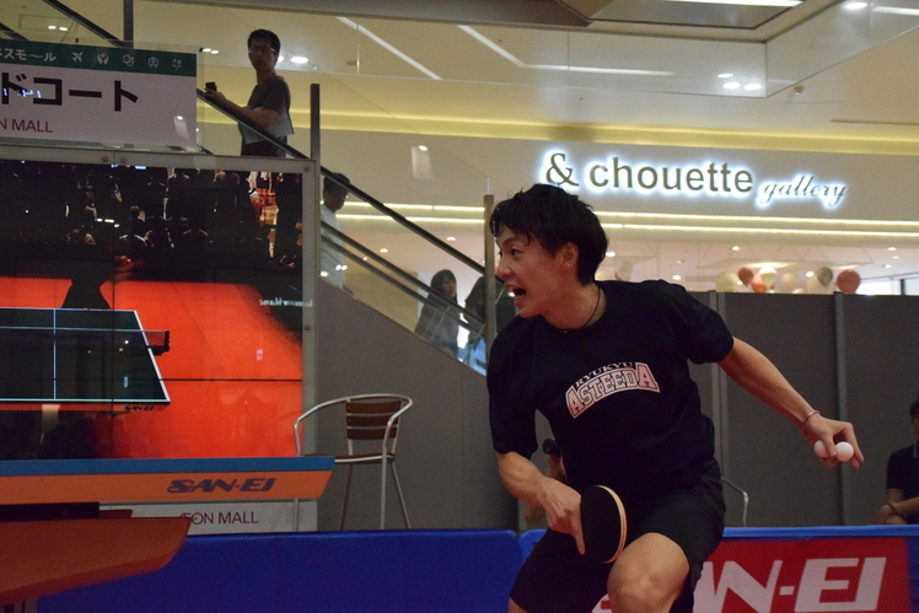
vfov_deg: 20.3
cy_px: 308
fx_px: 1711
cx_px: 461
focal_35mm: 67
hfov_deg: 30.1
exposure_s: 1/1250
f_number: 4.8
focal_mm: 44
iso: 10000
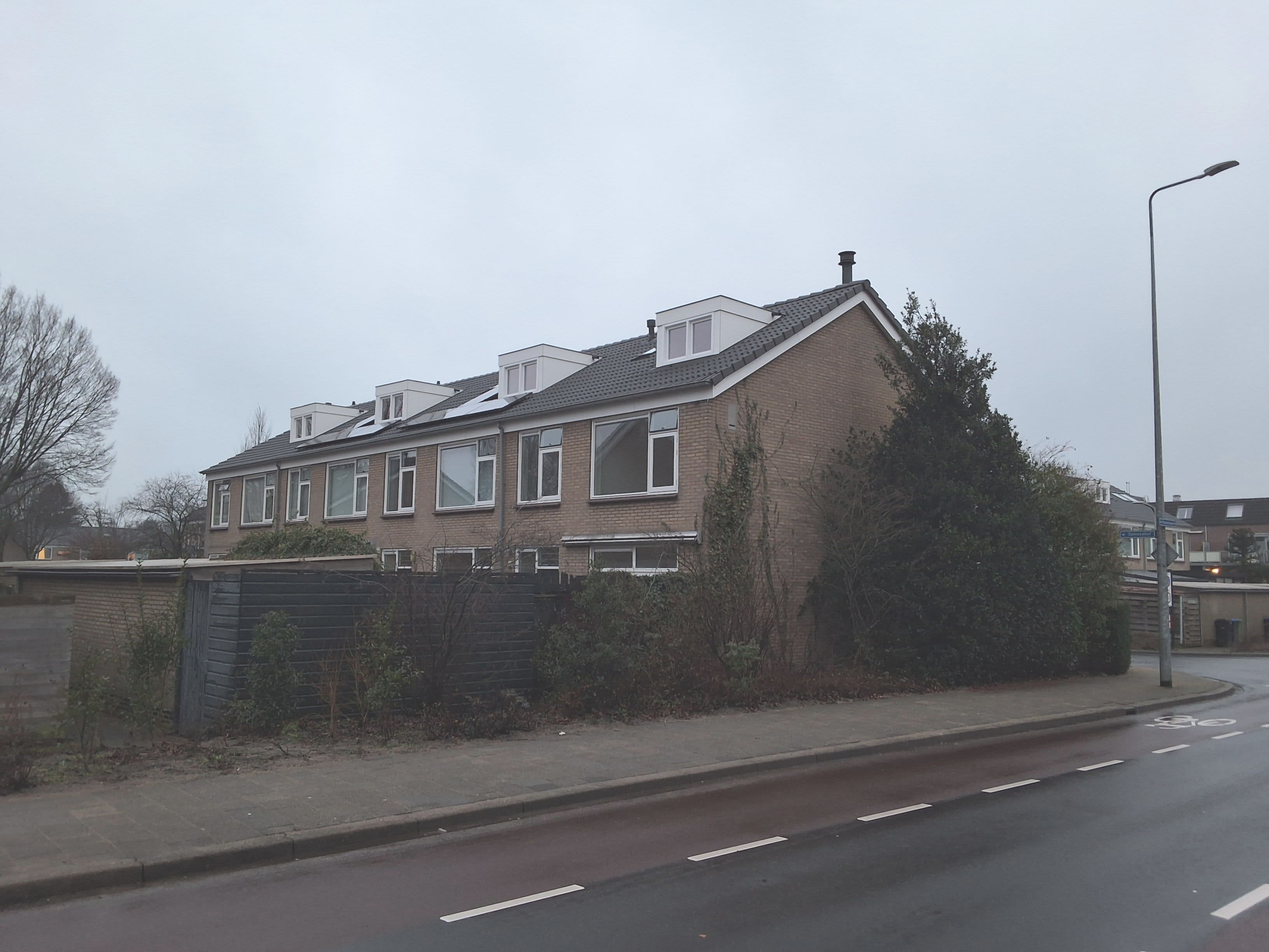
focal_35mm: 28
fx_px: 1026
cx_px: 634
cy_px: 476
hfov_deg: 63.4
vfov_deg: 49.7
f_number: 1.9
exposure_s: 1/40
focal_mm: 2.9
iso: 160
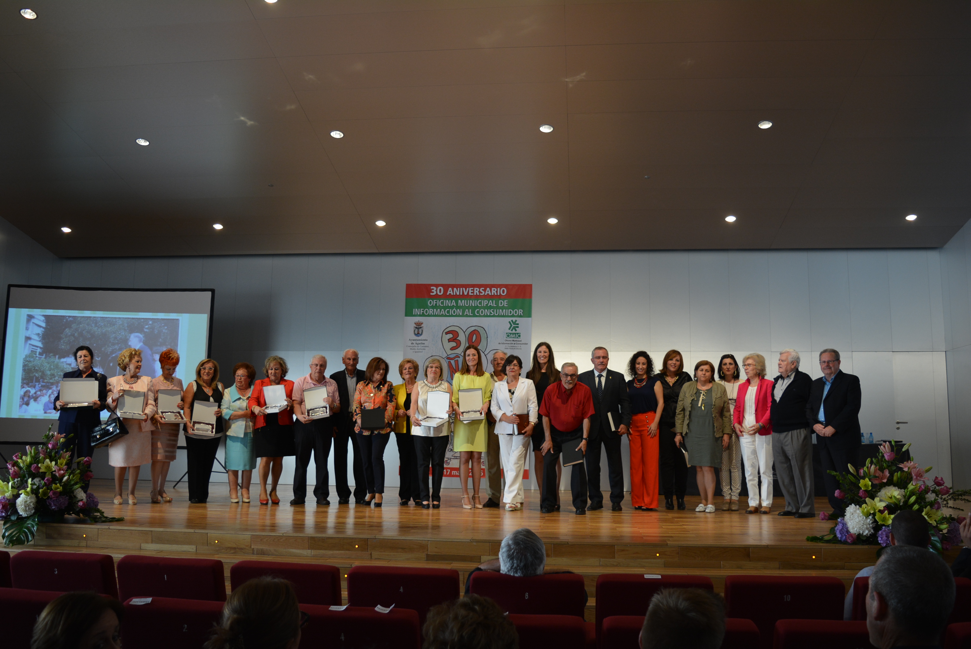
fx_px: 891
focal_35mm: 33
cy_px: 324
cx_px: 486
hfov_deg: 57.2
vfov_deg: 40.0
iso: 400
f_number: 4
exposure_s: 1/60
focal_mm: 22
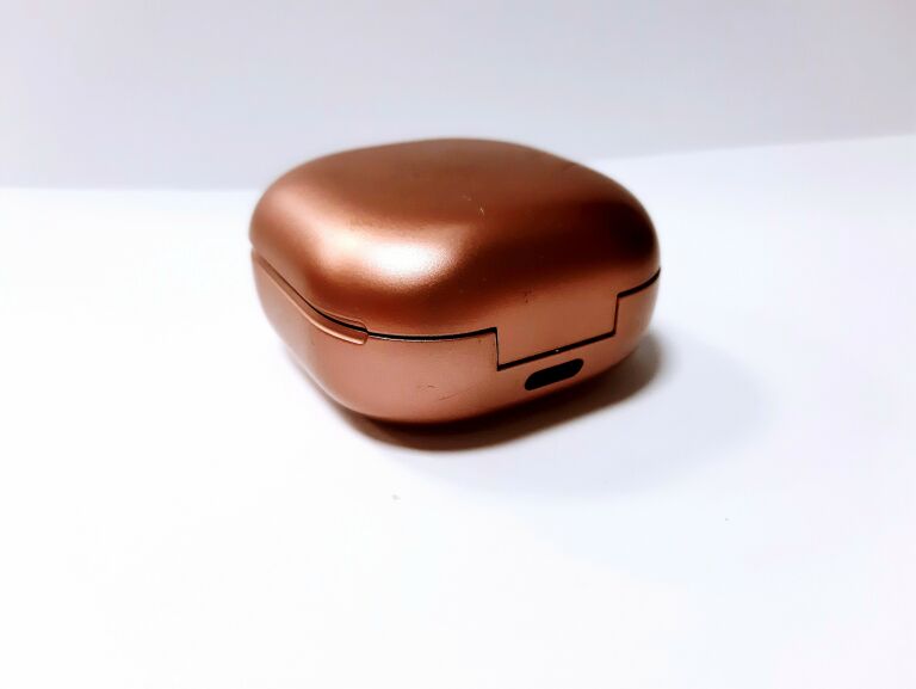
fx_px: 715
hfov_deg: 65.3
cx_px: 458
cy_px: 344
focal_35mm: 27
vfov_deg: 51.4
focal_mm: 3.93
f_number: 1.7
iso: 125
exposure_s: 1/50
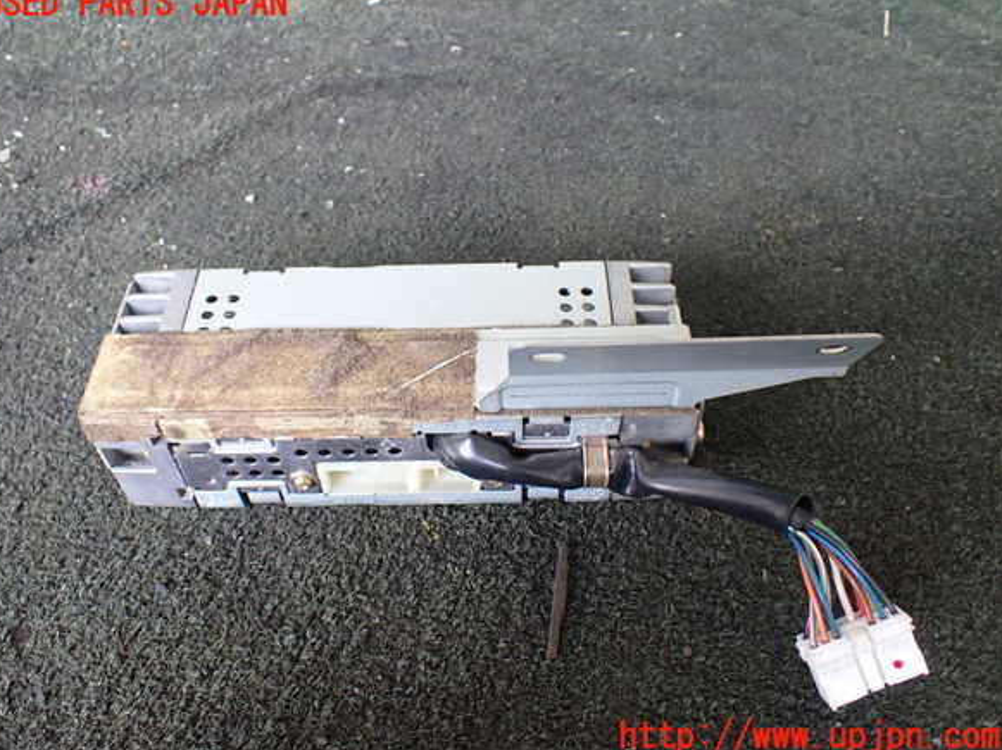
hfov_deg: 58.4
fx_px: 897
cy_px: 371
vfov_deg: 45.4
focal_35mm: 31
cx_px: 492
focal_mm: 5.4
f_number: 2.3
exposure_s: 1/125
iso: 640
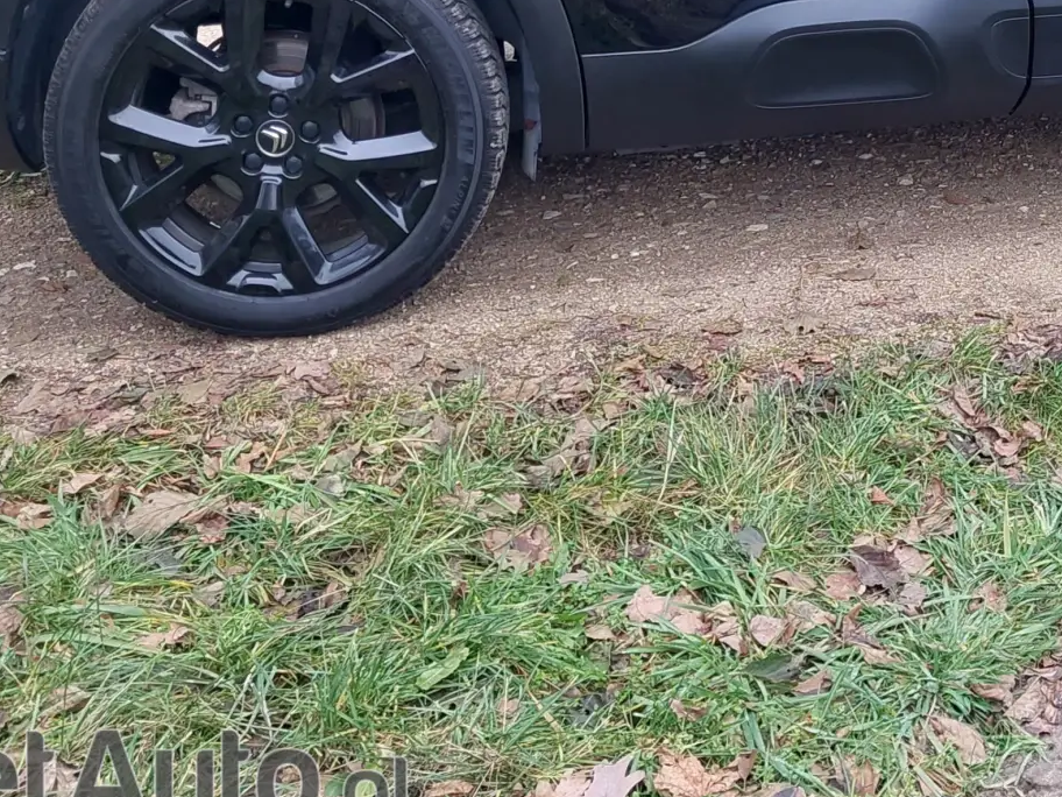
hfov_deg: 25.5
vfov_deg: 19.2
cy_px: -118
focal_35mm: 73
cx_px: 1038
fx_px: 2240
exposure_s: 1/50
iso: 40
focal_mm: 4.6
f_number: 1.8
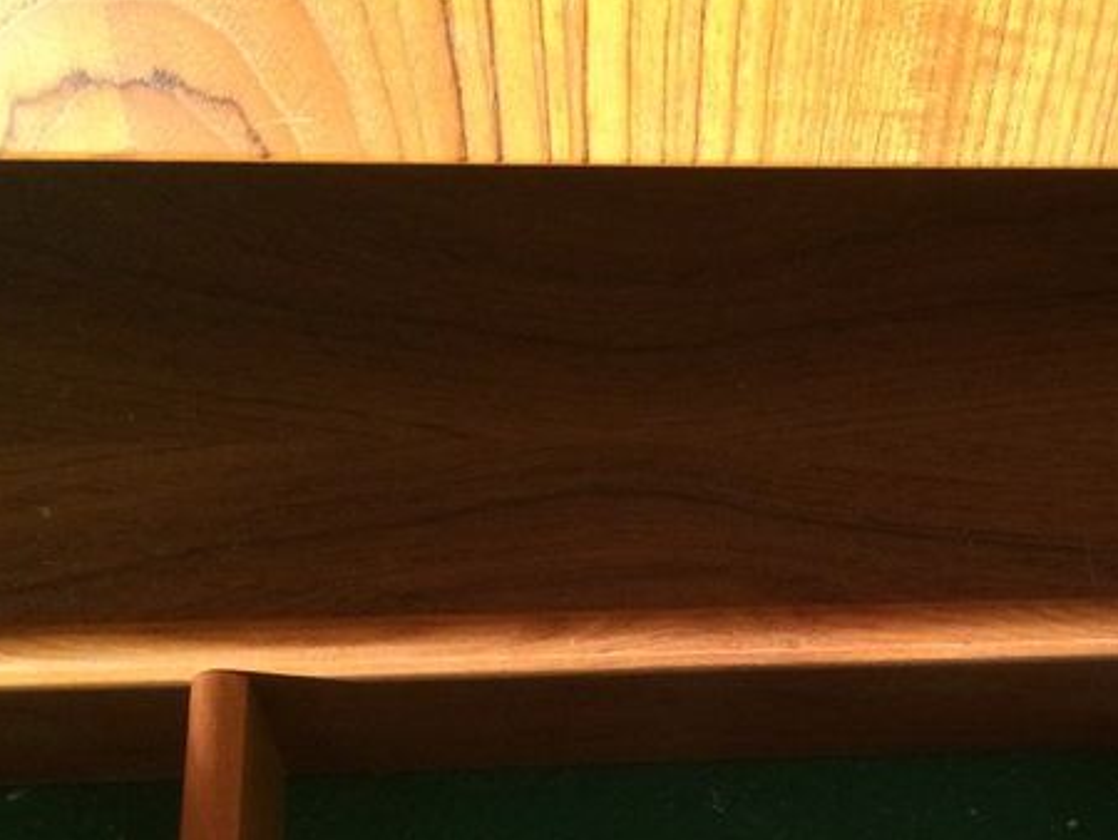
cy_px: 789
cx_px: 857
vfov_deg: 23.6
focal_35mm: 60
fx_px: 1939
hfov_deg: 31.5
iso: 320
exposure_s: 1/15
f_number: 2.2
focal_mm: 4.12
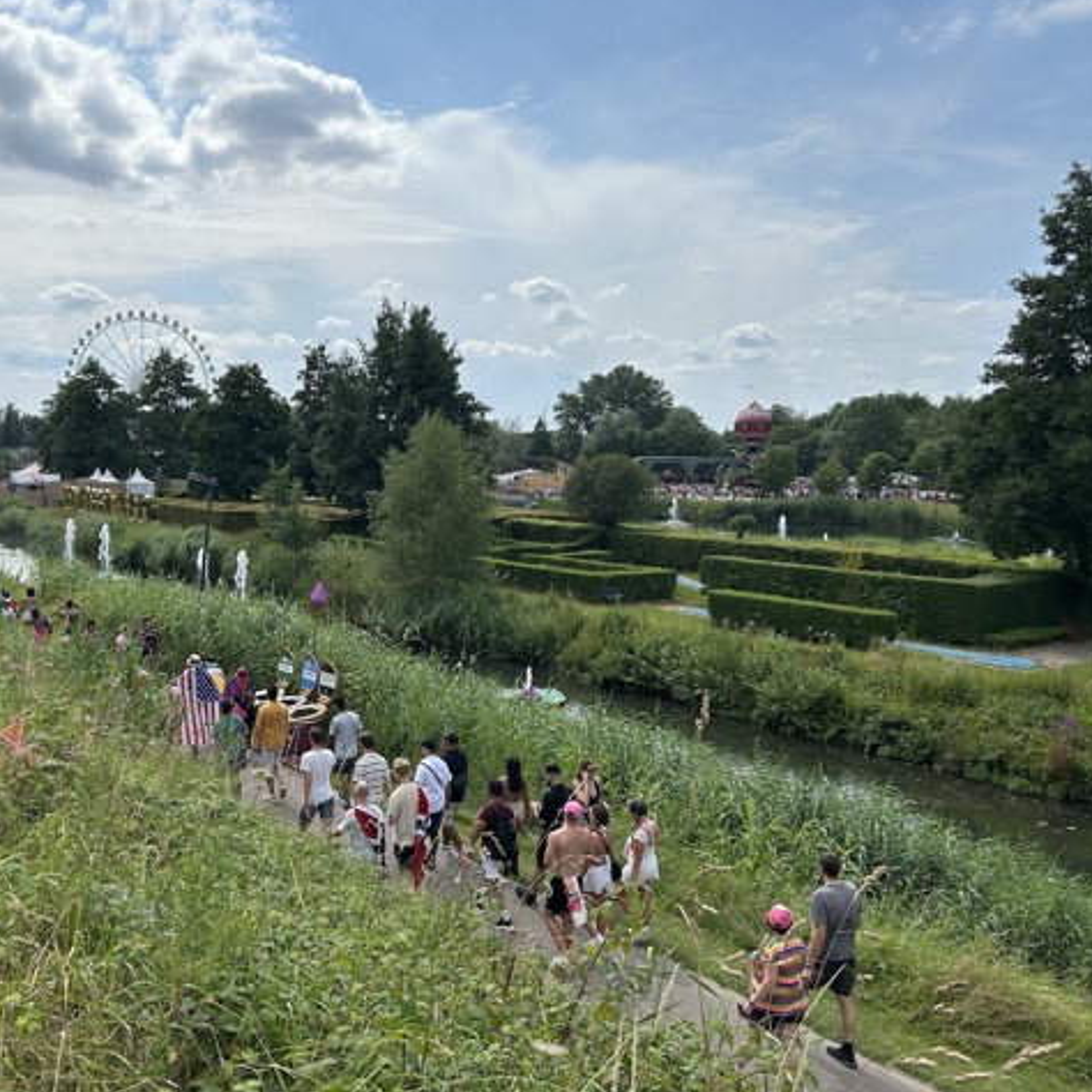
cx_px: 366
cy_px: 541
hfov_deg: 51.6
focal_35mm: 31
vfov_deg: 52.5
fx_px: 1106
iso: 50
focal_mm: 5.7
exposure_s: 1/6579
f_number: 1.5
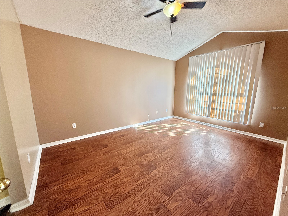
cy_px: 108
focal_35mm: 14
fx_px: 116
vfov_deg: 85.7
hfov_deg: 102.1
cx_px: 144
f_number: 2.2
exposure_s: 1/120
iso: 250
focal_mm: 2.22
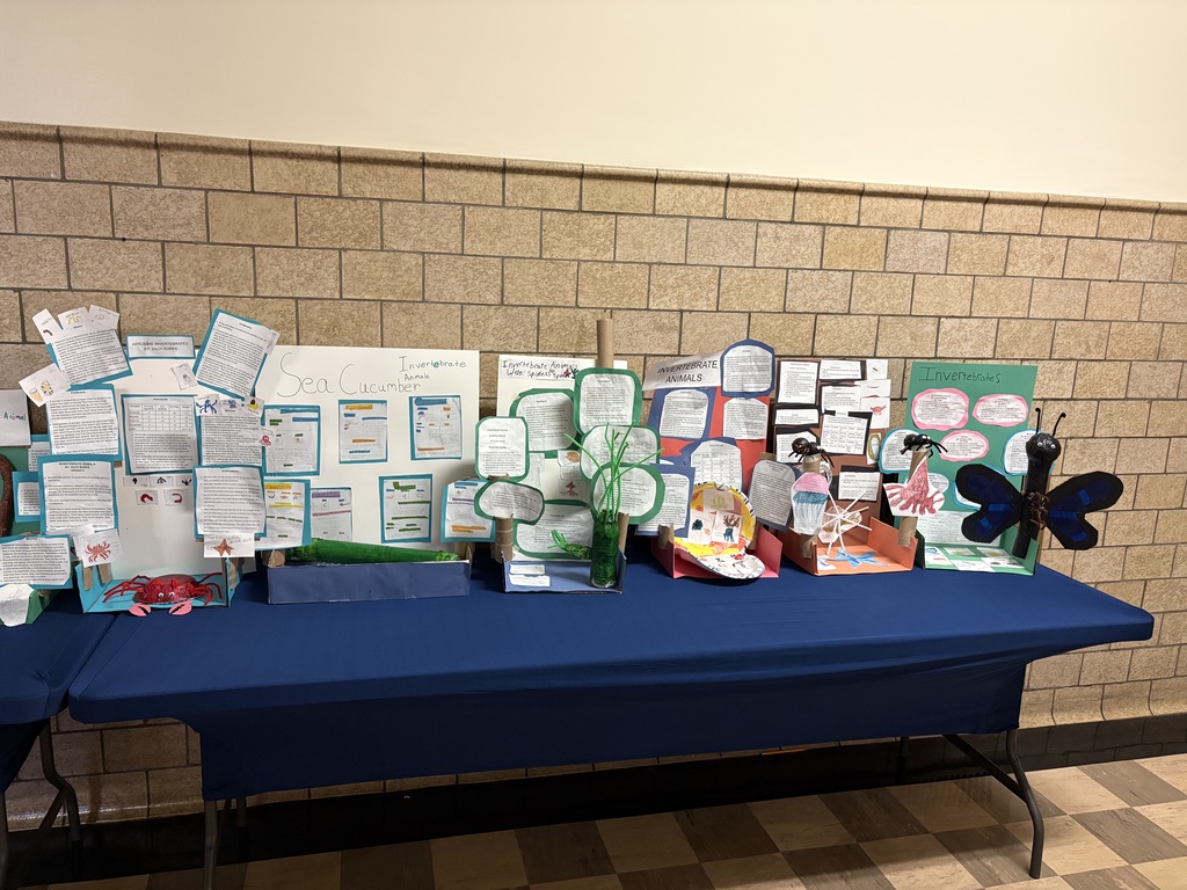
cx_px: 594
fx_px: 892
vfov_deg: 53.1
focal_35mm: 26
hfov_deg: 67.3
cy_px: 445
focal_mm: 5.96
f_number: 1.6
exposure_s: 1/60
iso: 320
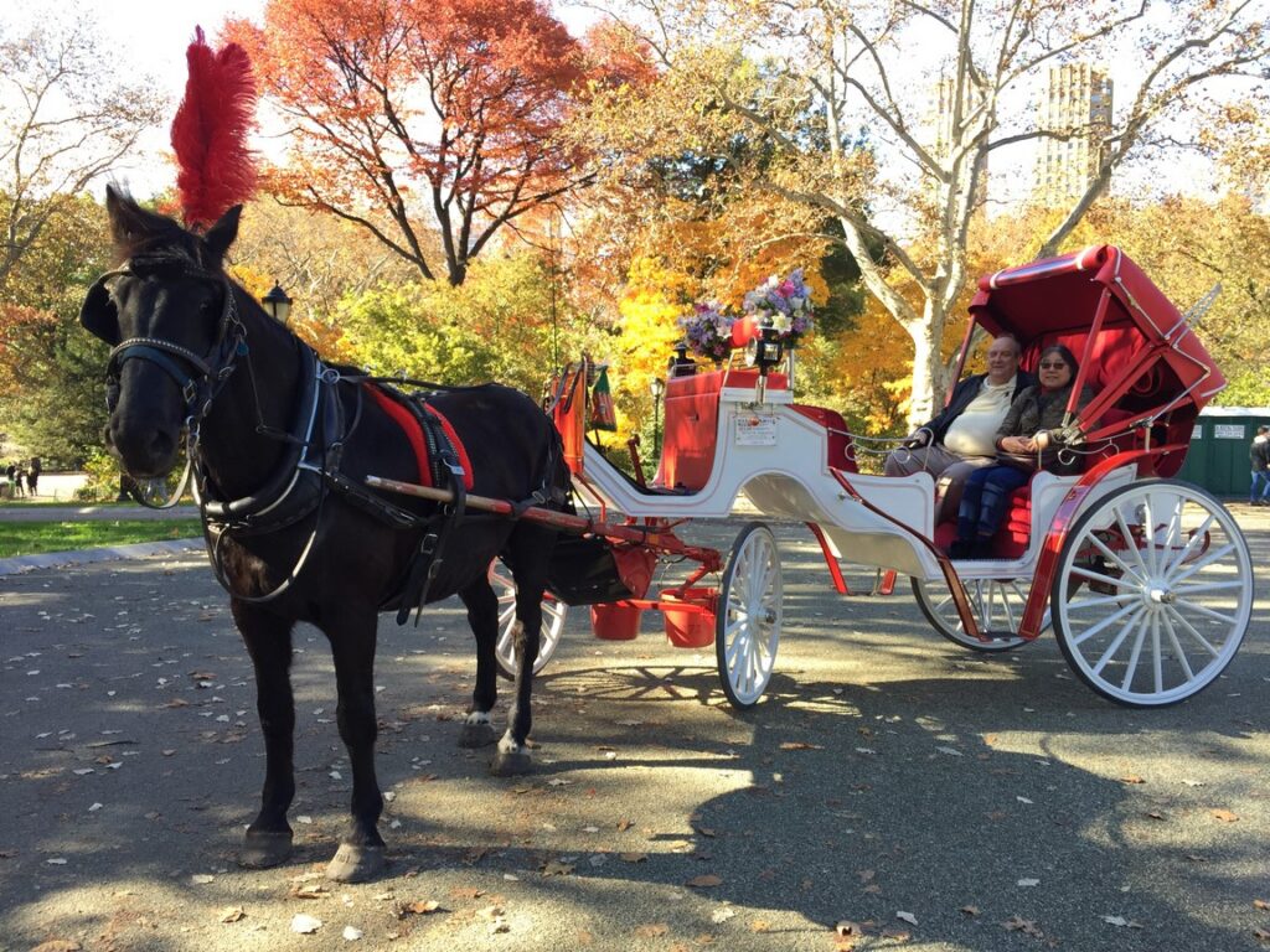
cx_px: 635
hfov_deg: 61.7
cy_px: 476
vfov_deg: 48.2
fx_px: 1064
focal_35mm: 29
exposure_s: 1/193
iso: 32
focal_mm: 4.15
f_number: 2.2
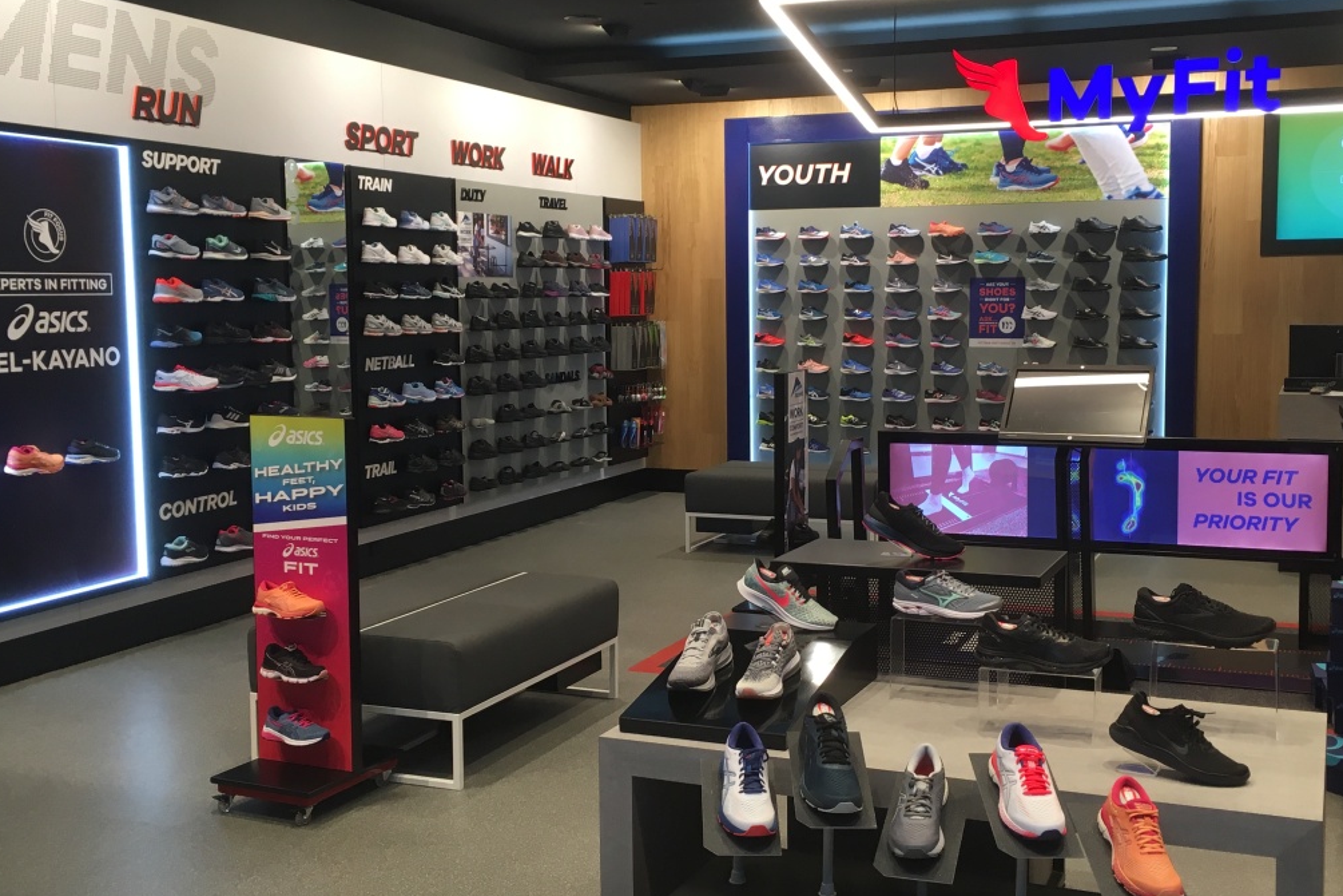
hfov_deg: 48.4
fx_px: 1492
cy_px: 427
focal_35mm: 40
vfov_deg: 33.4
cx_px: 722
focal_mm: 4.15
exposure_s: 1/33
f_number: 2.2
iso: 25
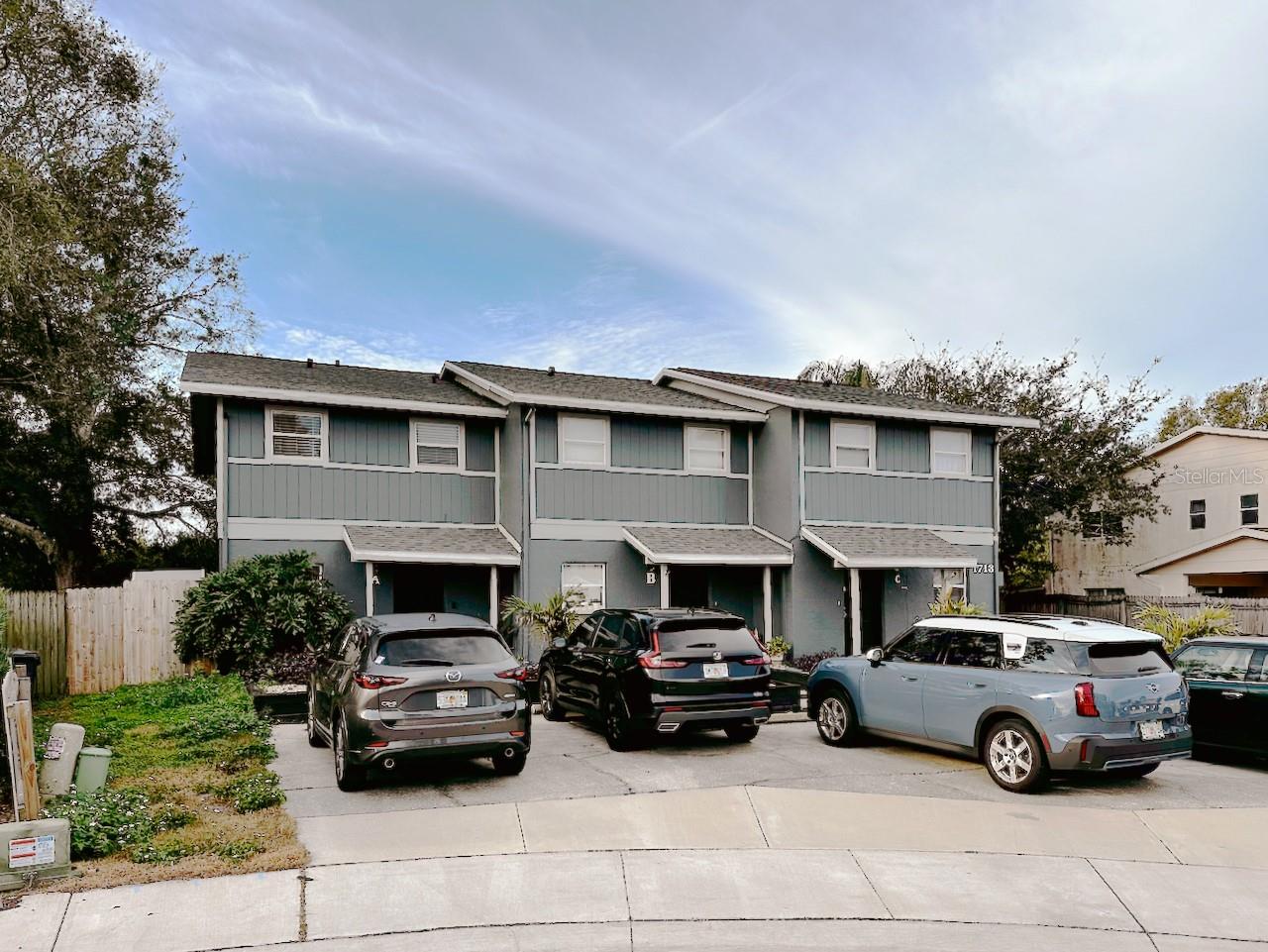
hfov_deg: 71.6
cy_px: 476
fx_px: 879
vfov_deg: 56.8
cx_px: 634
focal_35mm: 24
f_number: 1.78
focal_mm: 6.86
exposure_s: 1/3155
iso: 80
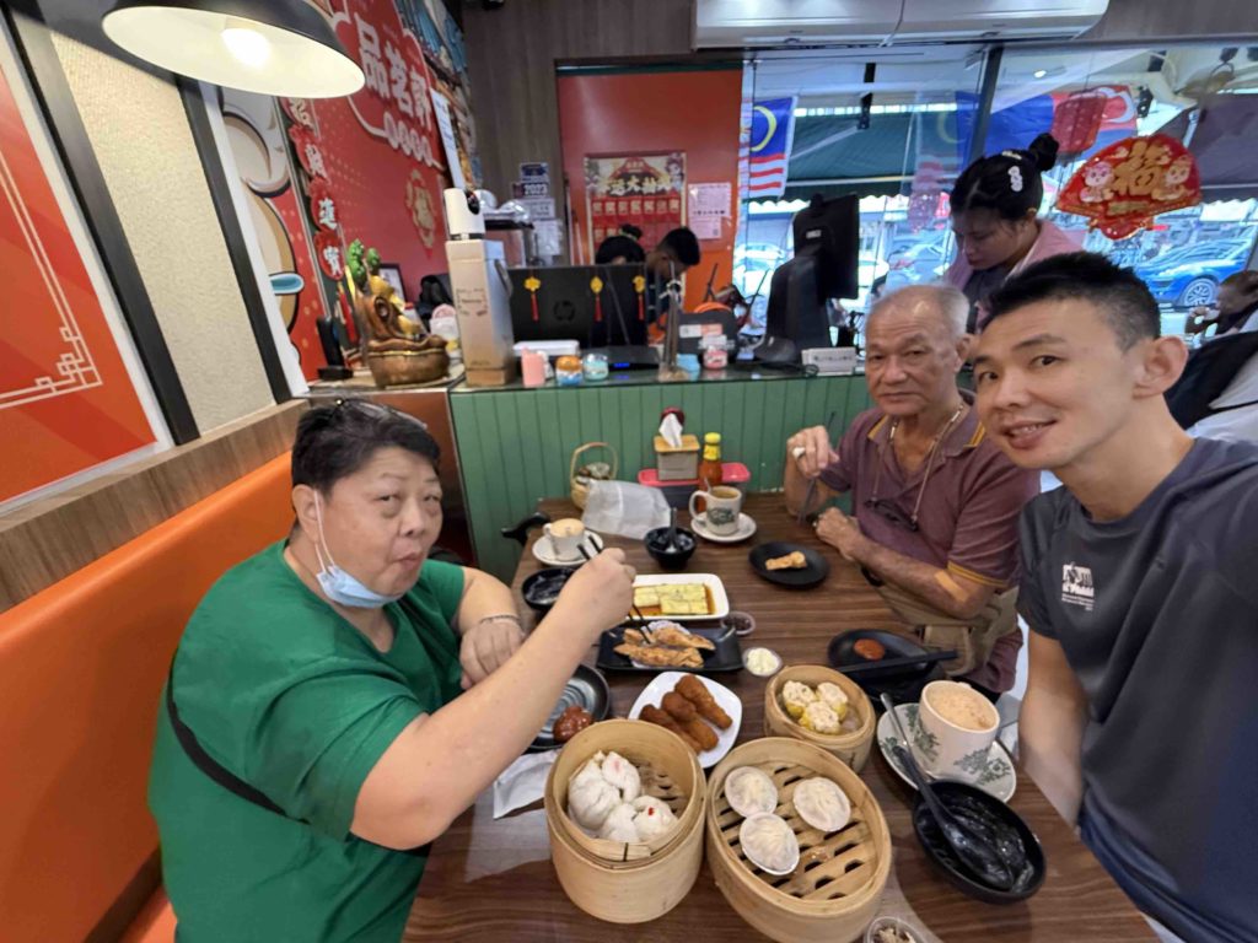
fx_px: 509
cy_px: 472
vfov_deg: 85.7
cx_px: 629
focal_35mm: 14
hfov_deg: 102.1
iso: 500
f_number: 2.2
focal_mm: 2.22
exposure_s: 1/50
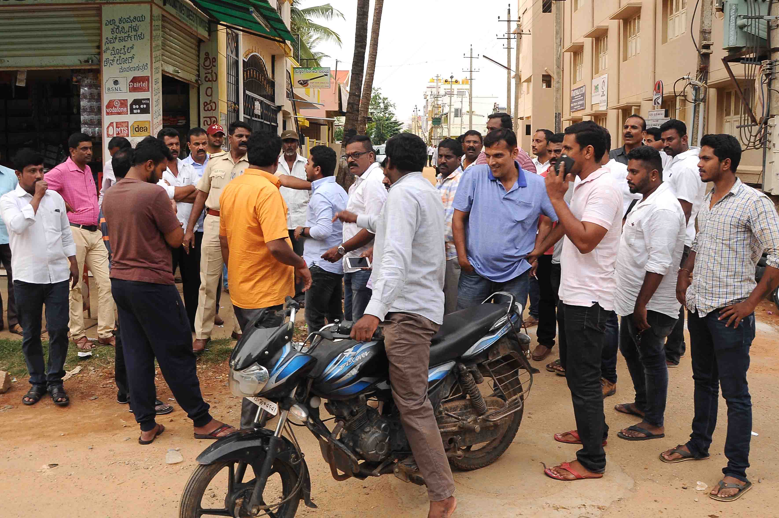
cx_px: 366
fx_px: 1375
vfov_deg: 21.3
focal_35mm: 64
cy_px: 232
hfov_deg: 31.6
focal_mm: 35
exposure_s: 1/125
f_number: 6.3
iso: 400
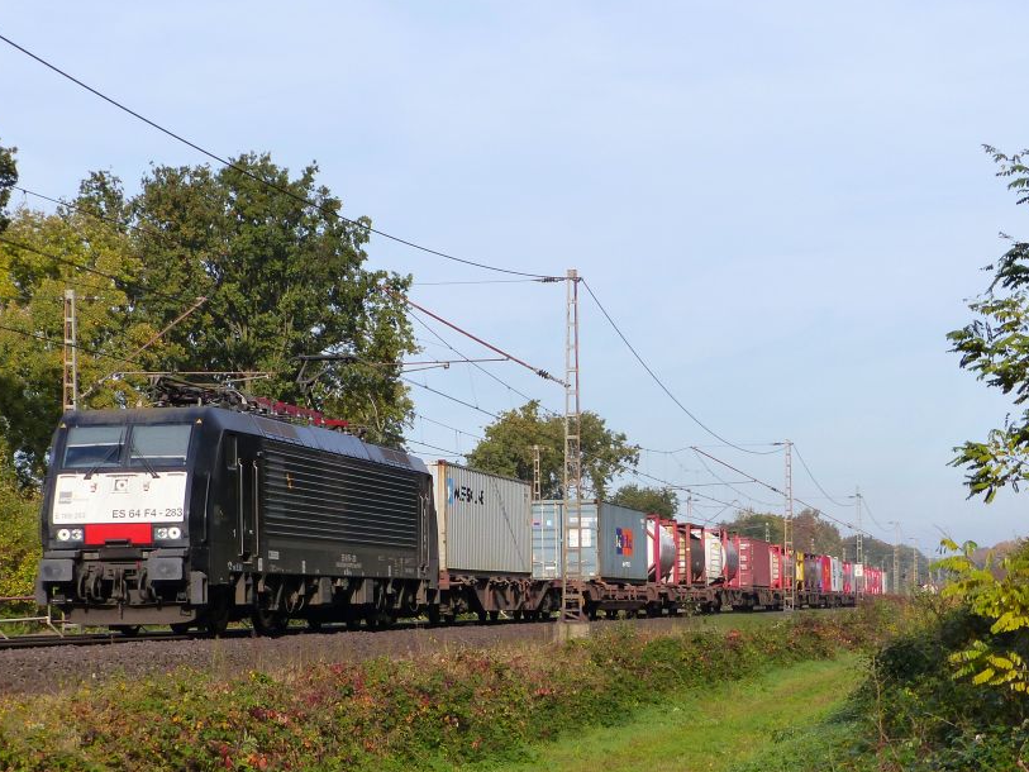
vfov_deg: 15.9
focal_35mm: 93
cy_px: 420
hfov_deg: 21.0
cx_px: 378
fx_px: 2765
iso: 160
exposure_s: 1/1000
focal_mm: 11.4
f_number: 4
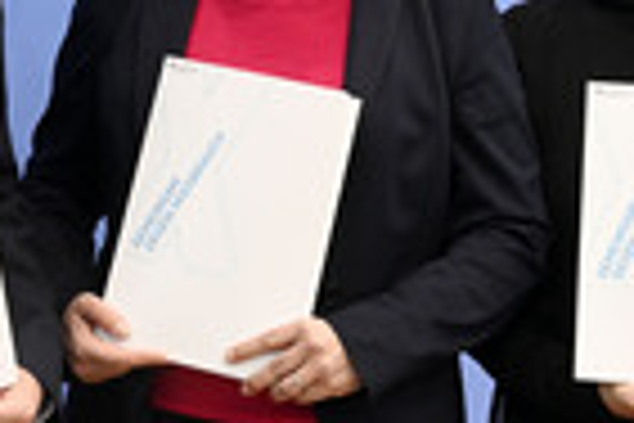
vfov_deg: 9.2
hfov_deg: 14.0
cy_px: -45
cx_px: 245
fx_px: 2589
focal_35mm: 147
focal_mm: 46
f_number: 5
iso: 5000
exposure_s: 1/400
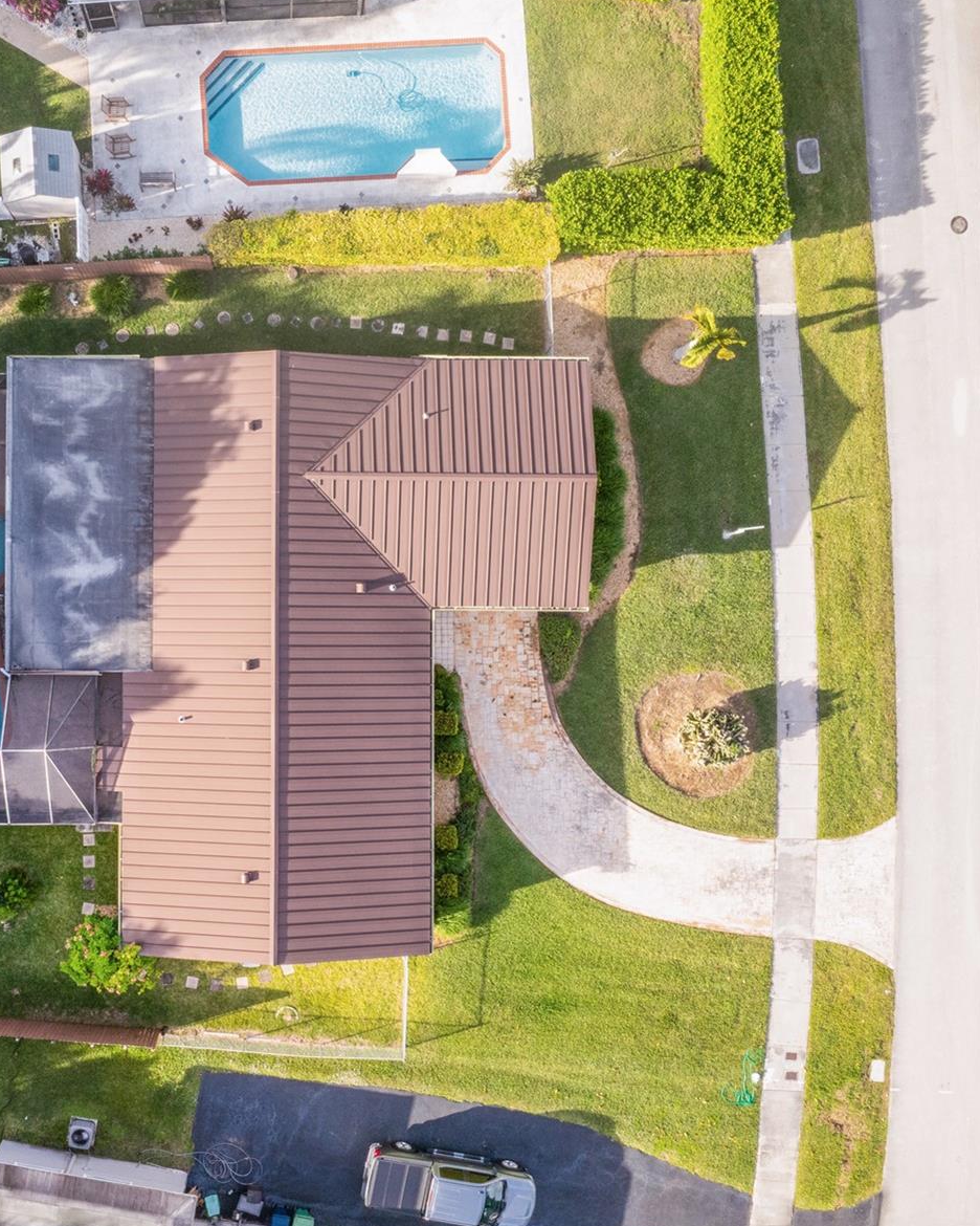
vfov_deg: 55.7
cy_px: 620
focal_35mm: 32
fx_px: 1160
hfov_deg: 44.8
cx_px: 296
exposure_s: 1/120
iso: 310
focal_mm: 12.29
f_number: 11
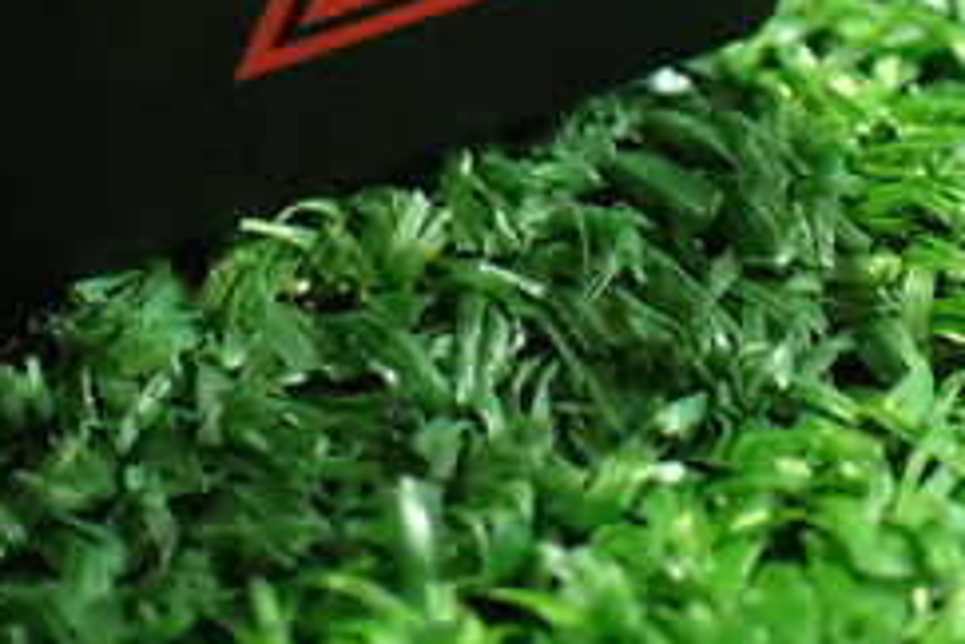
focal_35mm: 77
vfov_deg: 16.9
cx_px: 409
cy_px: -139
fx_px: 2064
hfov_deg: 26.3
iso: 800
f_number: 2.3
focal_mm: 5.4
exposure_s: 1/30
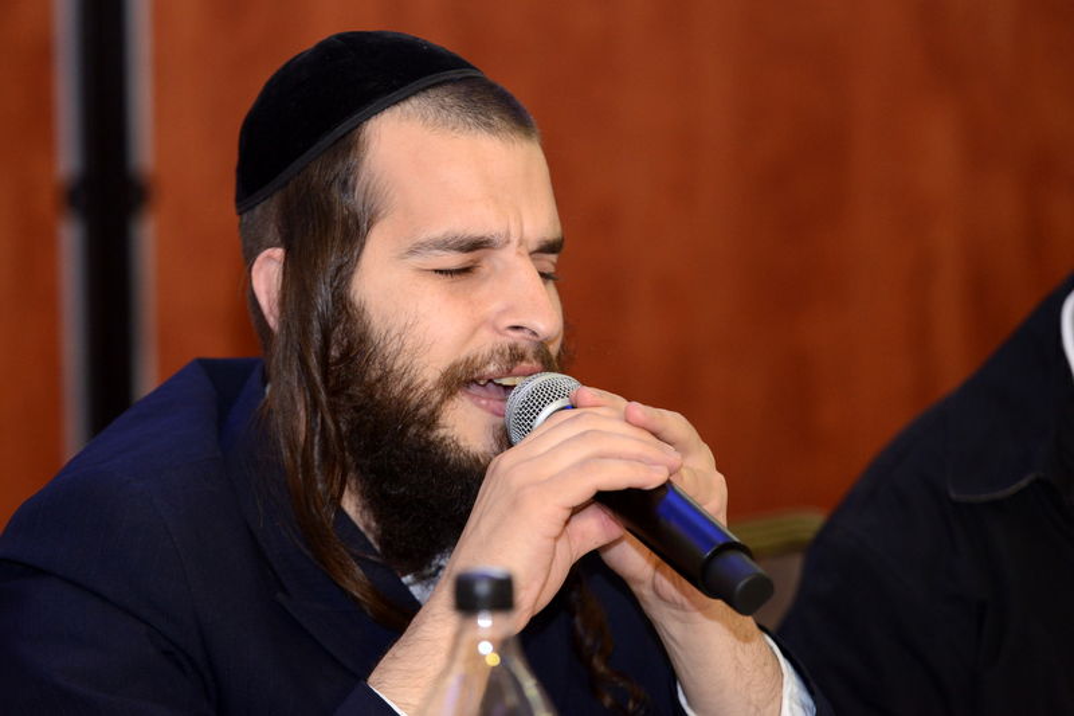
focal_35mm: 150
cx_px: 537
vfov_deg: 9.1
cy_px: 358
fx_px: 4474
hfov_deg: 13.7
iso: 1600
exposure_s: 1/160
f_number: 4
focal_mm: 150
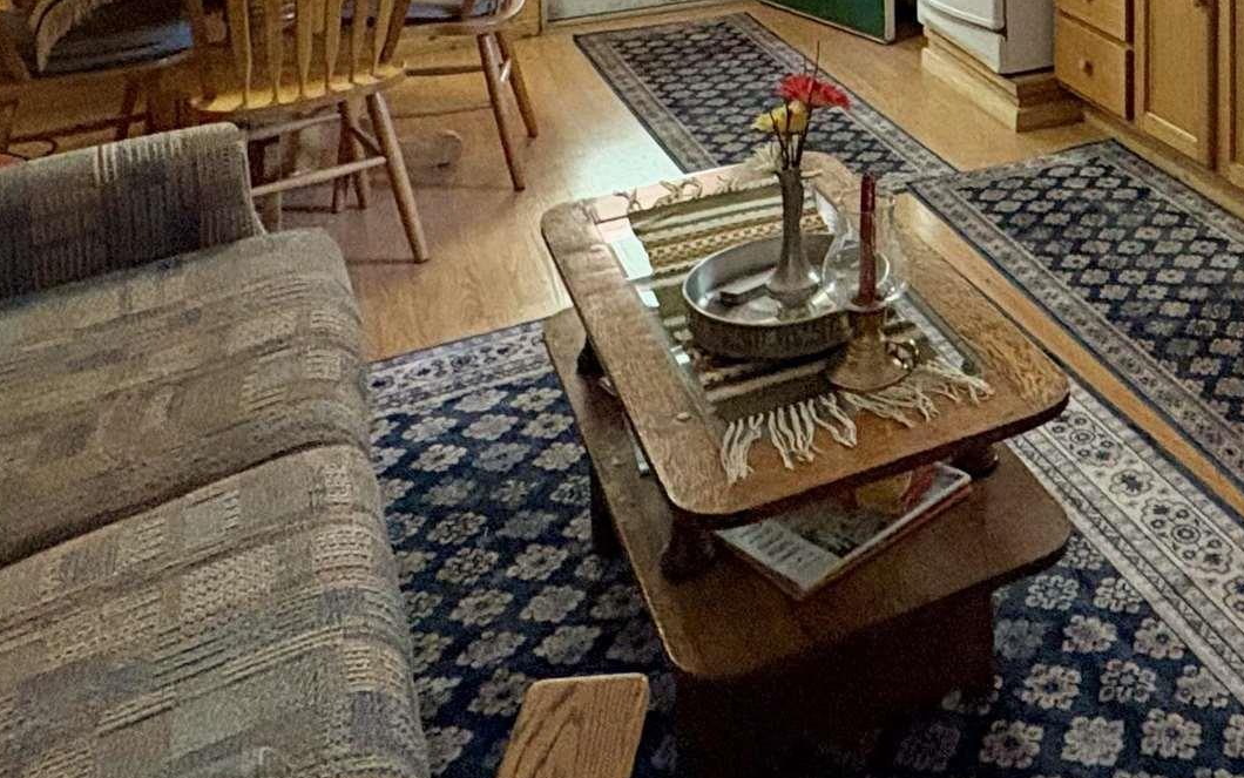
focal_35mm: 43
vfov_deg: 24.6
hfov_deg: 42.7
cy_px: -322
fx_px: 1458
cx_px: 1100
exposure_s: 1/60
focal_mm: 2.22
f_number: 2.2
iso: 400
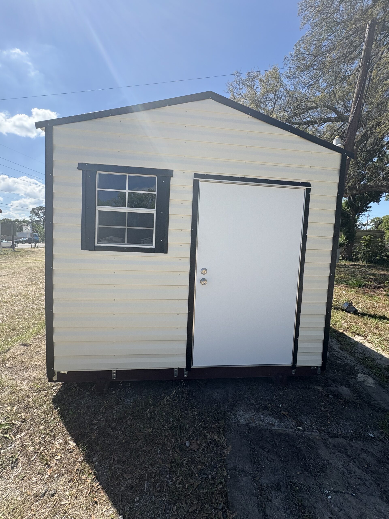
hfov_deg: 85.7
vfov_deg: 102.1
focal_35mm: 14
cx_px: 194
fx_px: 210
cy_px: 260
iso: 40
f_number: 2.2
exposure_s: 1/1277
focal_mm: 2.22
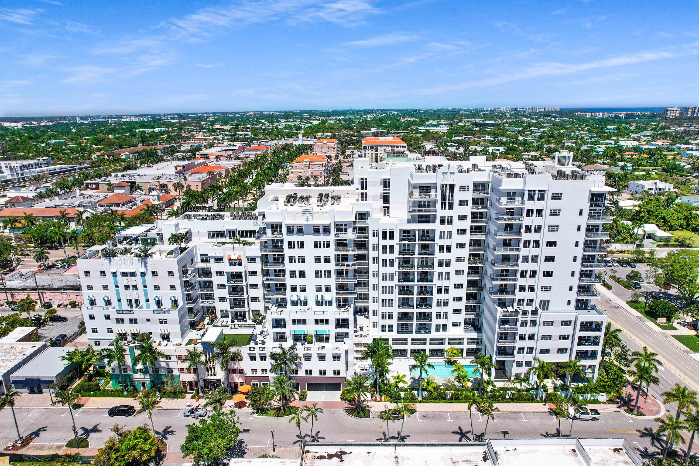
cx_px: 350
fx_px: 427
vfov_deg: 57.2
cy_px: 233
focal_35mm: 22
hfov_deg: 78.6
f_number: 2.8
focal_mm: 8.38
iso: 100
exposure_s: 1/800
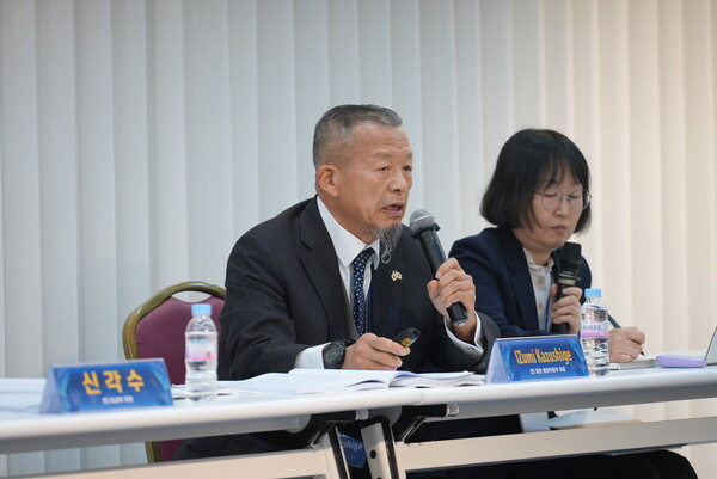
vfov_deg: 6.9
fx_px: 3986
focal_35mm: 200
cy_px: 240
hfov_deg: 10.3
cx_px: 358
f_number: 4
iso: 1250
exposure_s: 1/250
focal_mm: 200
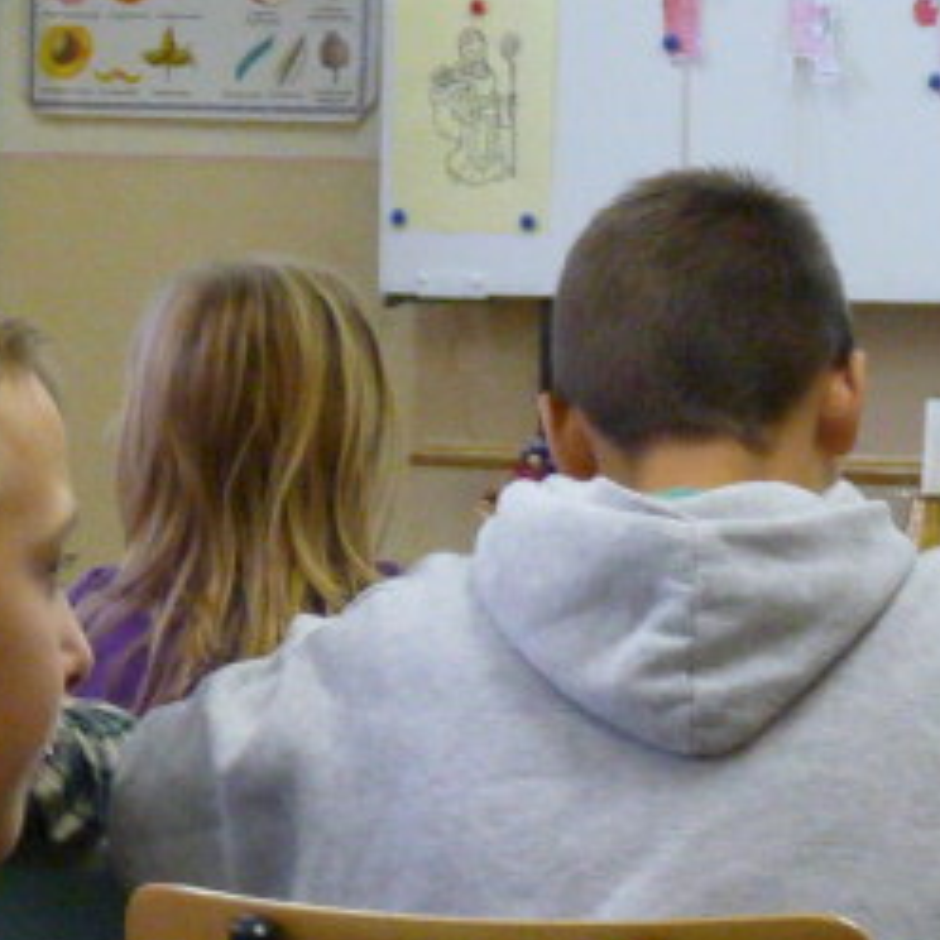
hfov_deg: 8.3
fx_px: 6452
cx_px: 913
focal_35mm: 210
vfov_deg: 8.3
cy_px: 239
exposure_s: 1/25
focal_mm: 9.2
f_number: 3.2
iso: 400
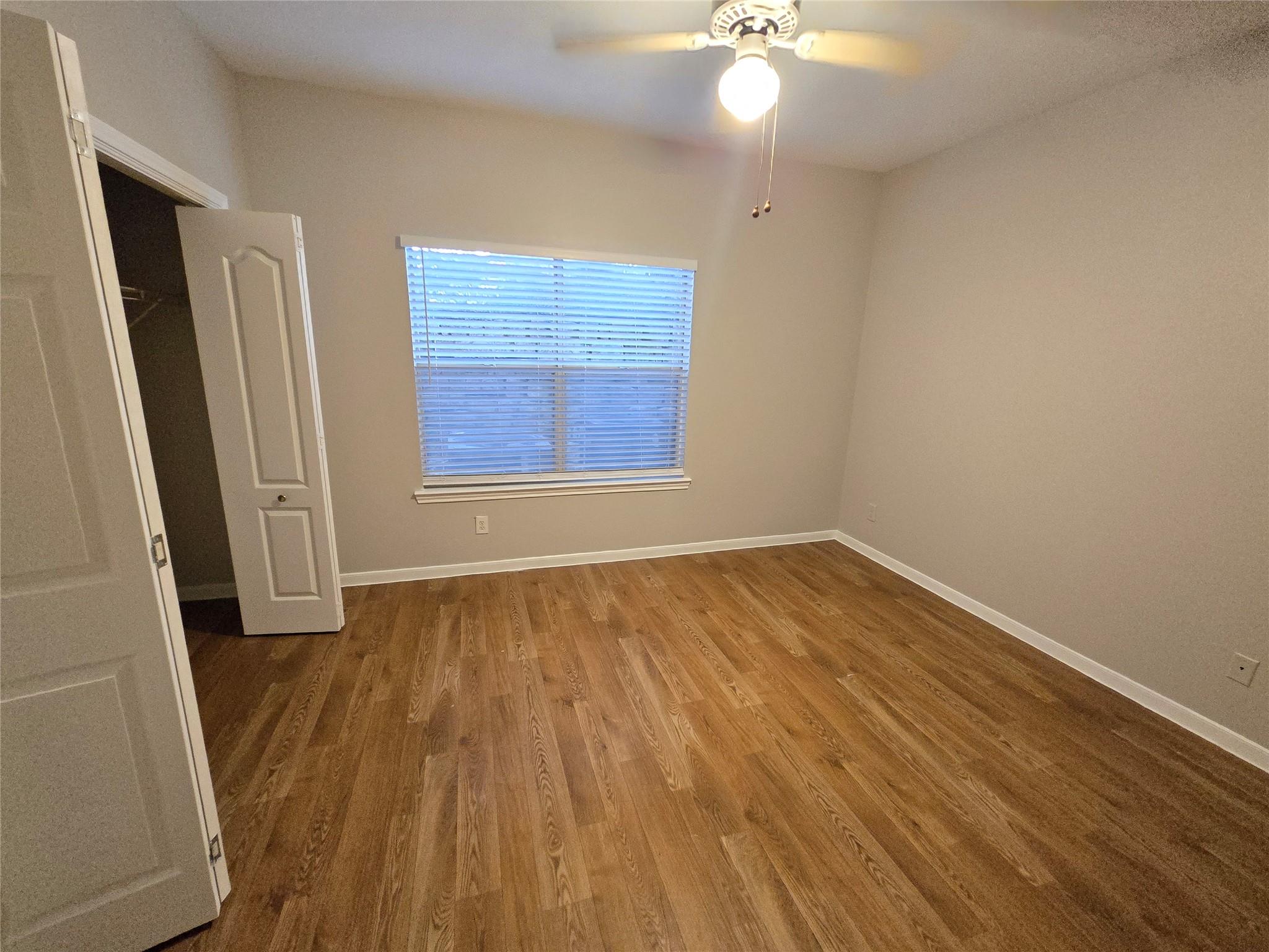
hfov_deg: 106.2
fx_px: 477
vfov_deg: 89.9
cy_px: 476
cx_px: 634
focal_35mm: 13
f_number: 2.2
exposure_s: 1/60
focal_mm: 2.2
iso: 1600
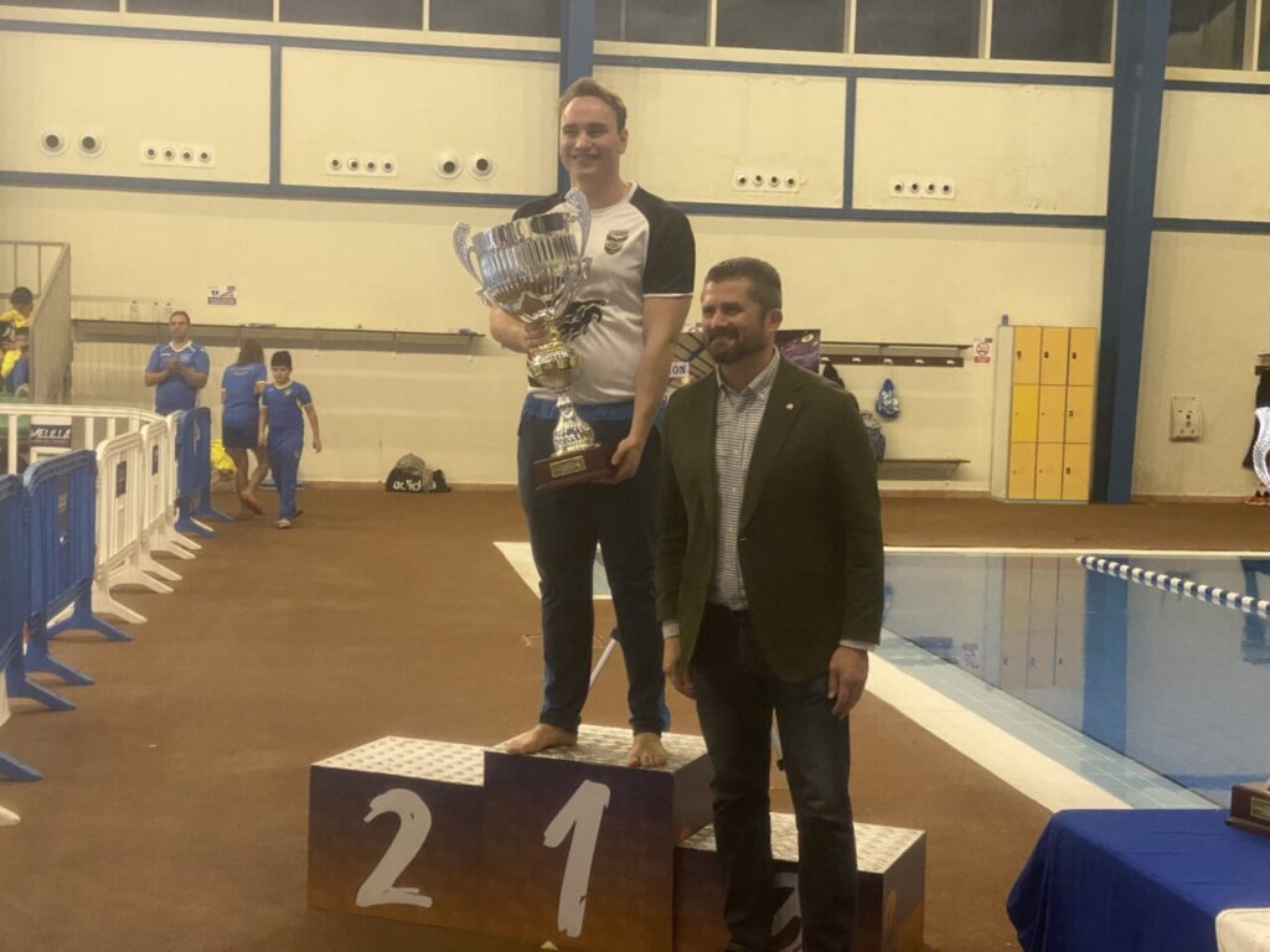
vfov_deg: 28.0
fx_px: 1908
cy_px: 476
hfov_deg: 36.8
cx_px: 635
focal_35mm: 52
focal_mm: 6
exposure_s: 1/50
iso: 320
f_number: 2
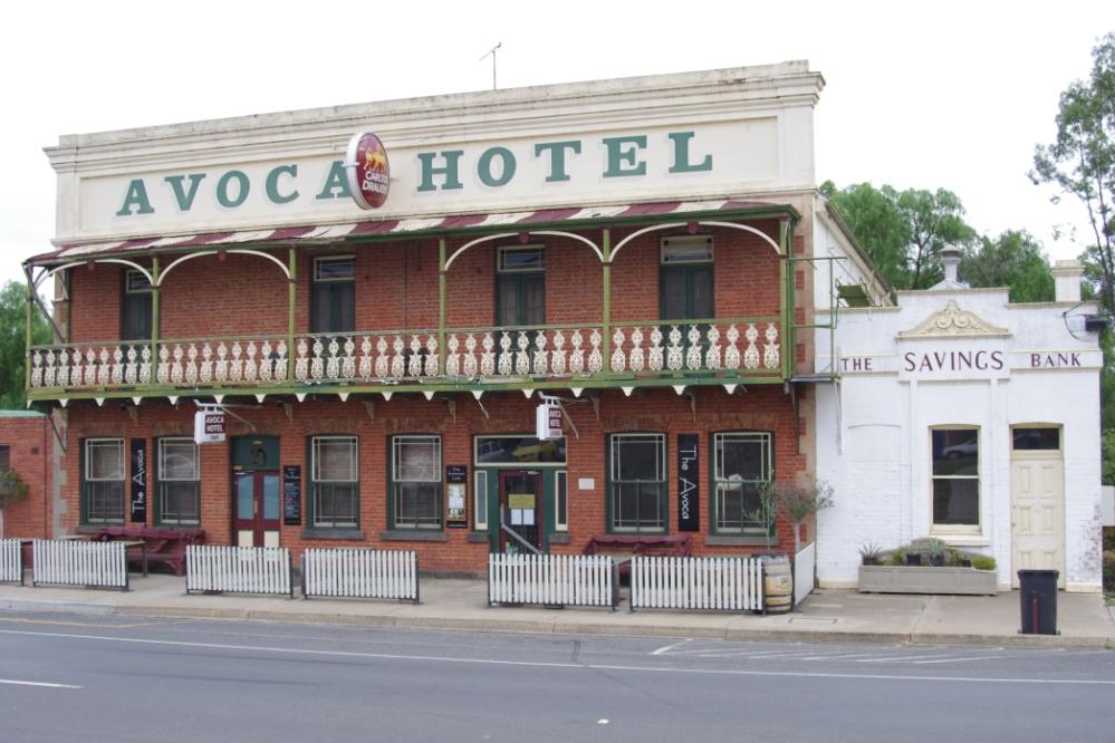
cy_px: 378
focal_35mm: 43
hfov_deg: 45.4
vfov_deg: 31.2
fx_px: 1332
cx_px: 552
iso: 200
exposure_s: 1/250
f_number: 5.6
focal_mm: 28
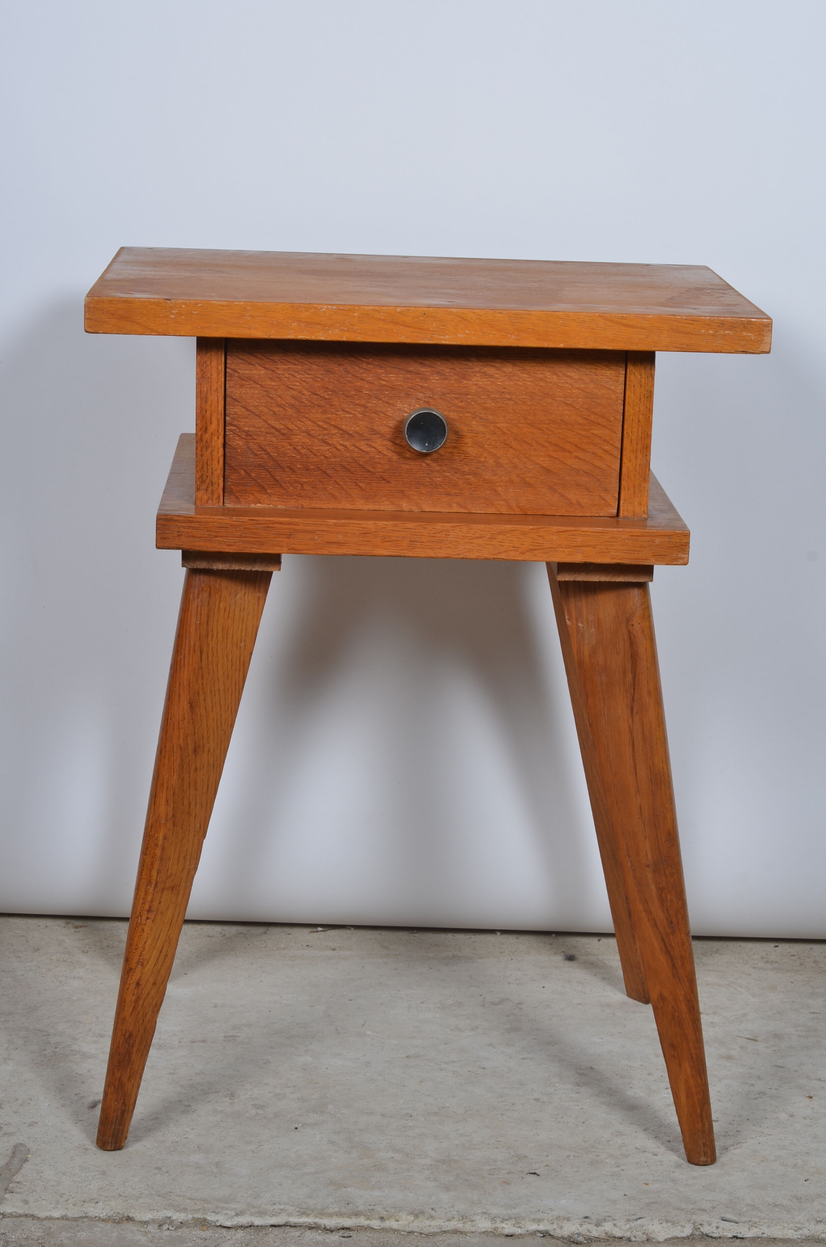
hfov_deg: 18.1
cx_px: 413
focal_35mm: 75
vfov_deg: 27.0
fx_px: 2593
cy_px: 624
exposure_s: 1/125
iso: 100
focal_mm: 50
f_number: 11
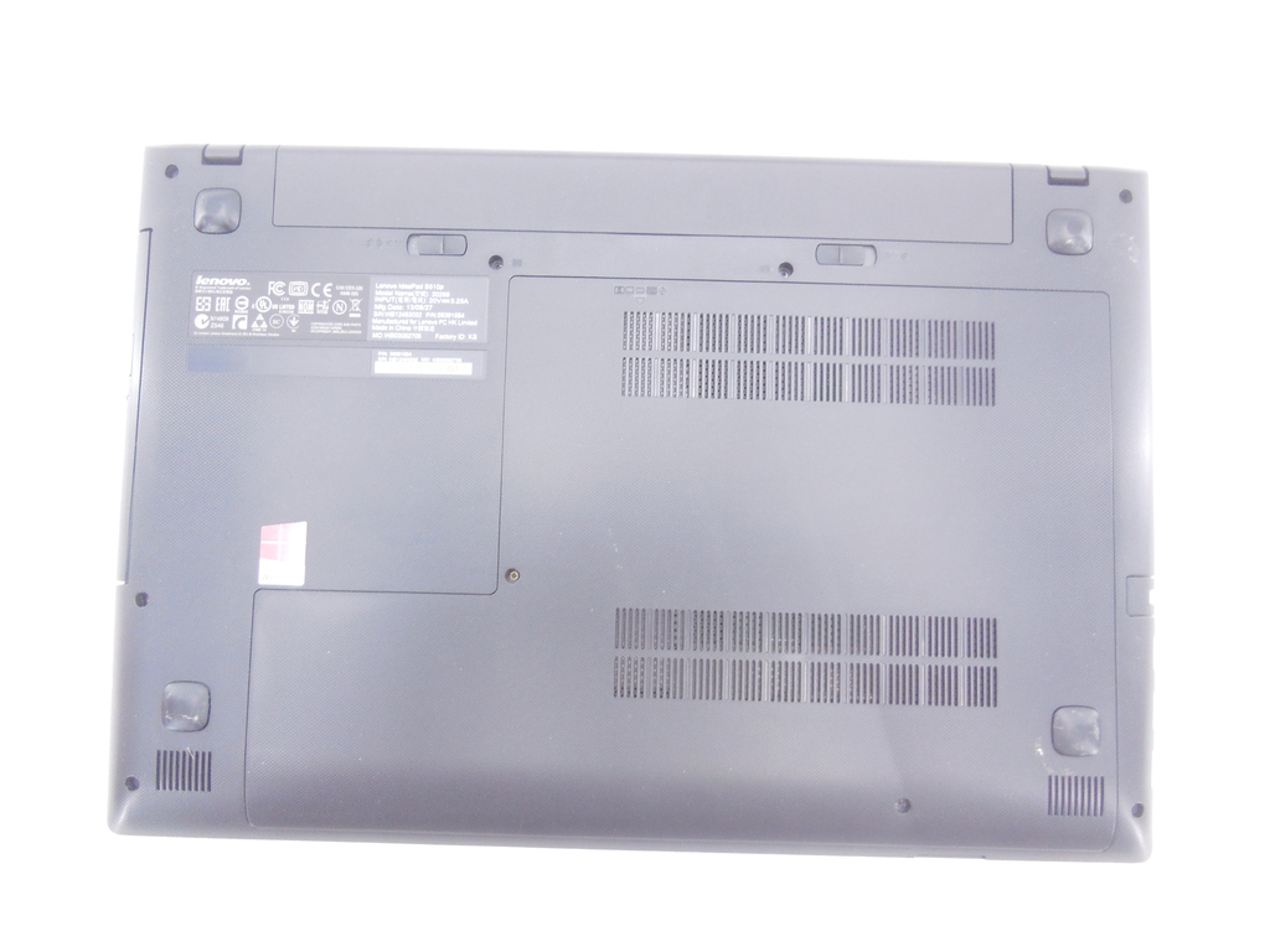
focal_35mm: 25
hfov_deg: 69.4
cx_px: 635
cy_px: 476
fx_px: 917
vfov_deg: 54.9
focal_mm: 4.5
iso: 250
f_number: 3.1
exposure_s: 1/30
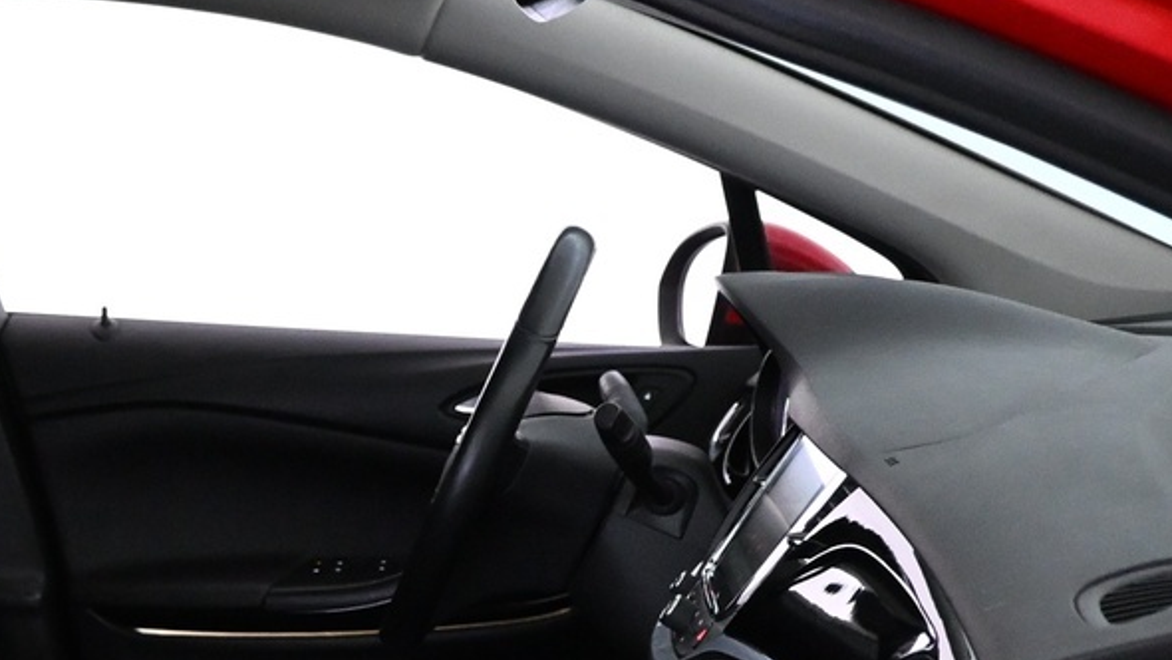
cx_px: 24
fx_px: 2144
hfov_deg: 28.8
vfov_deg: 16.8
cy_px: 765
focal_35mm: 69
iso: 3200
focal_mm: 16
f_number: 3.5
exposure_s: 1/80
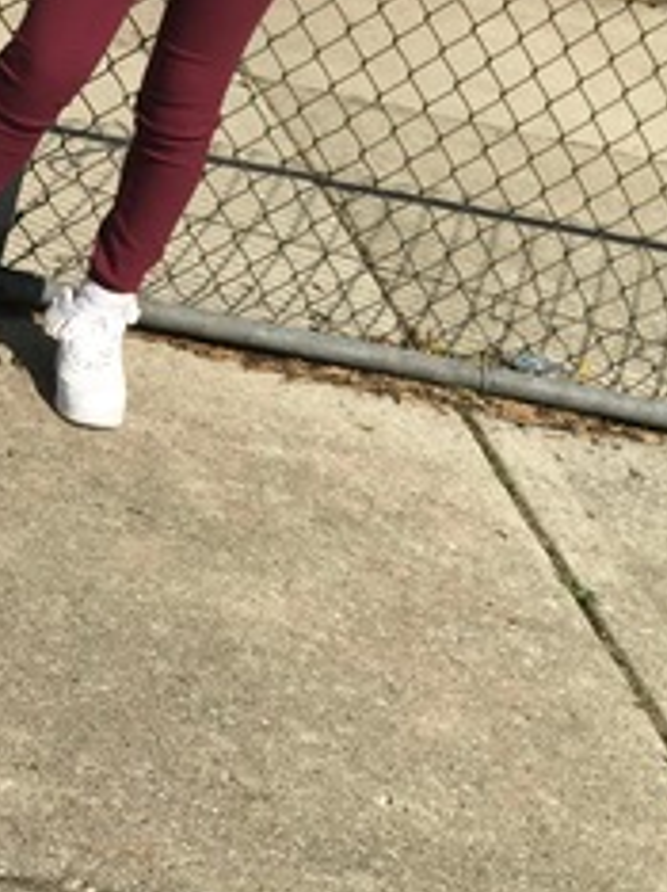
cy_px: 137
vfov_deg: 16.7
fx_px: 3011
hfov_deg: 12.6
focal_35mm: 117
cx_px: 107
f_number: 2.8
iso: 20
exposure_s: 1/1140
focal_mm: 6.6
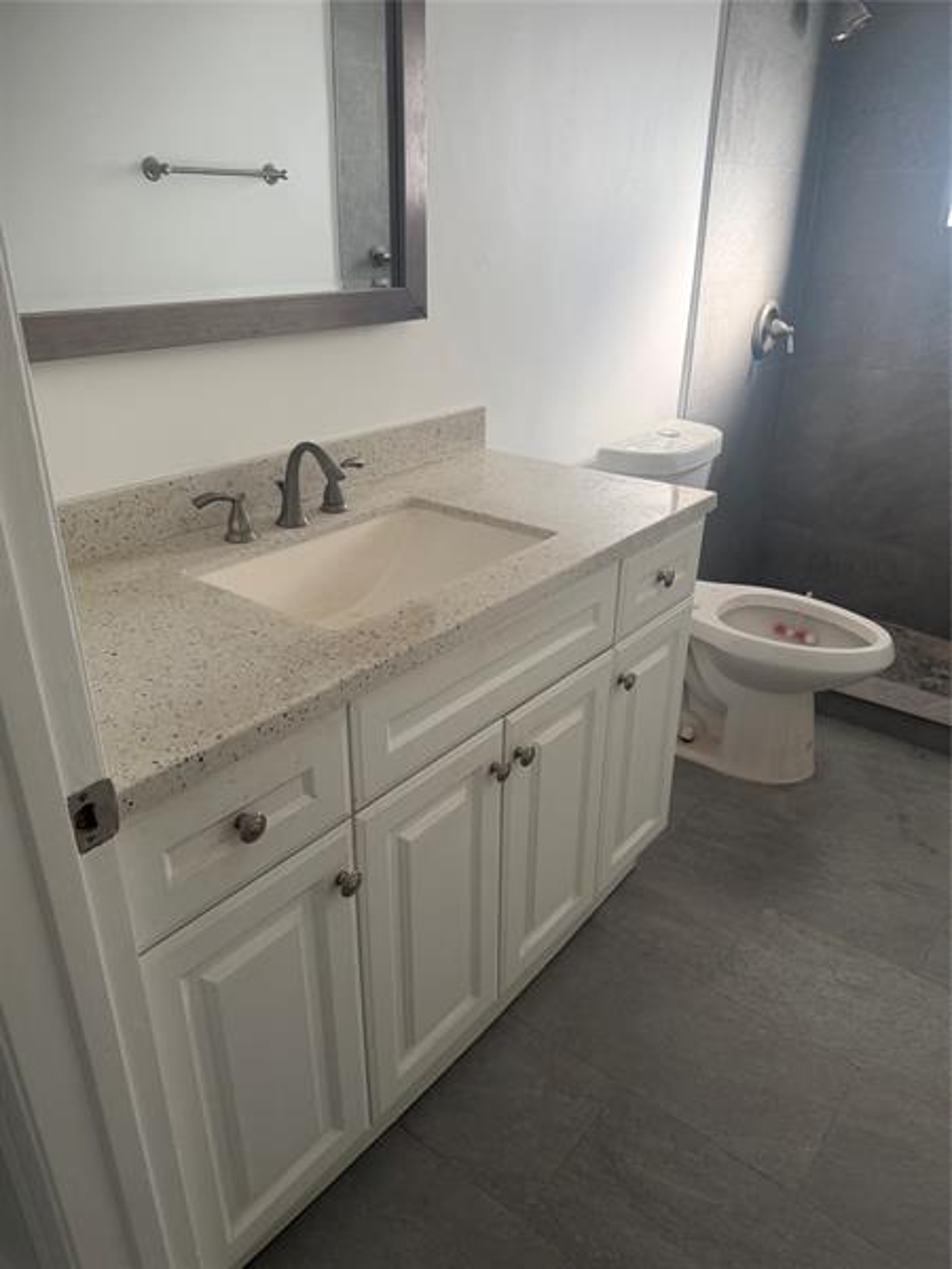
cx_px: 476
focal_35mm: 24
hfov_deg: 56.8
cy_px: 634
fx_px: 880
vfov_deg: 71.6
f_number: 1.78
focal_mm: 6.76
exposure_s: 1/121
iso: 200
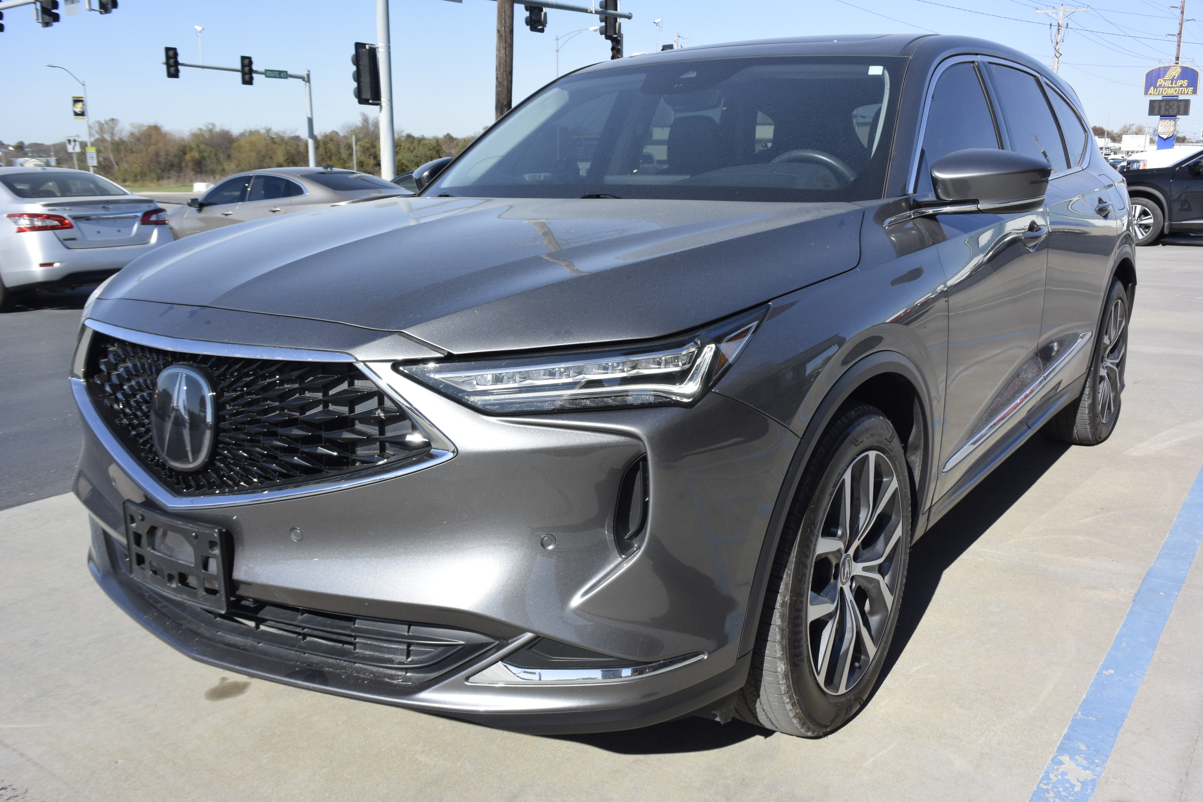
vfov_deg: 42.3
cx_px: 602
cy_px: 401
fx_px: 1036
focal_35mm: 31
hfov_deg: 60.3
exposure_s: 1/500
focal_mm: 11.8
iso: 160
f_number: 5.6
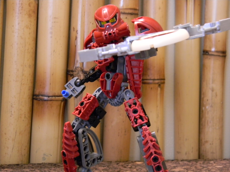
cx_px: 115
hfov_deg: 23.6
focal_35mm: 83
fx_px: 551
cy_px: 86
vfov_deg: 17.8
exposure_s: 1/2.1
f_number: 4.5
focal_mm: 15.1
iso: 400
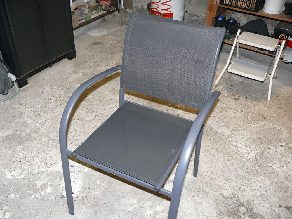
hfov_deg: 52.6
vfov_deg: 40.7
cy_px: 110
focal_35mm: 35
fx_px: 295
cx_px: 146
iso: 100
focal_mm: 7.4
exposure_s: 1/30
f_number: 2.8
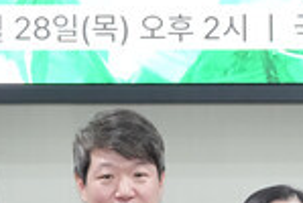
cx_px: 641
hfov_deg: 4.2
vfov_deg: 2.9
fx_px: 4065
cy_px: 347
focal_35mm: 482
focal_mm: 75
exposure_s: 1/160
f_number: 5
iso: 3200
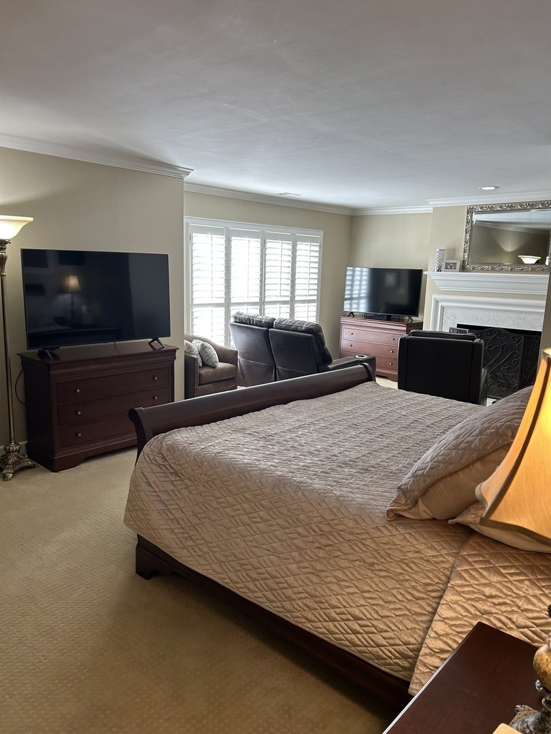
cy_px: 367
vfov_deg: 67.3
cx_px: 276
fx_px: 552
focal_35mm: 26
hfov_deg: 53.1
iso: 80
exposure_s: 1/120
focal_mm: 5.7
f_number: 1.5
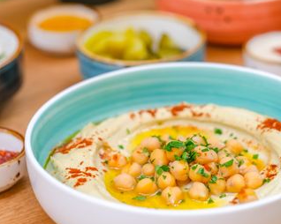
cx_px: 140
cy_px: 72
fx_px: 989
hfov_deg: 16.2
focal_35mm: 119
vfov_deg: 12.9
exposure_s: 1/250
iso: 160
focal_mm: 56
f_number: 2.8
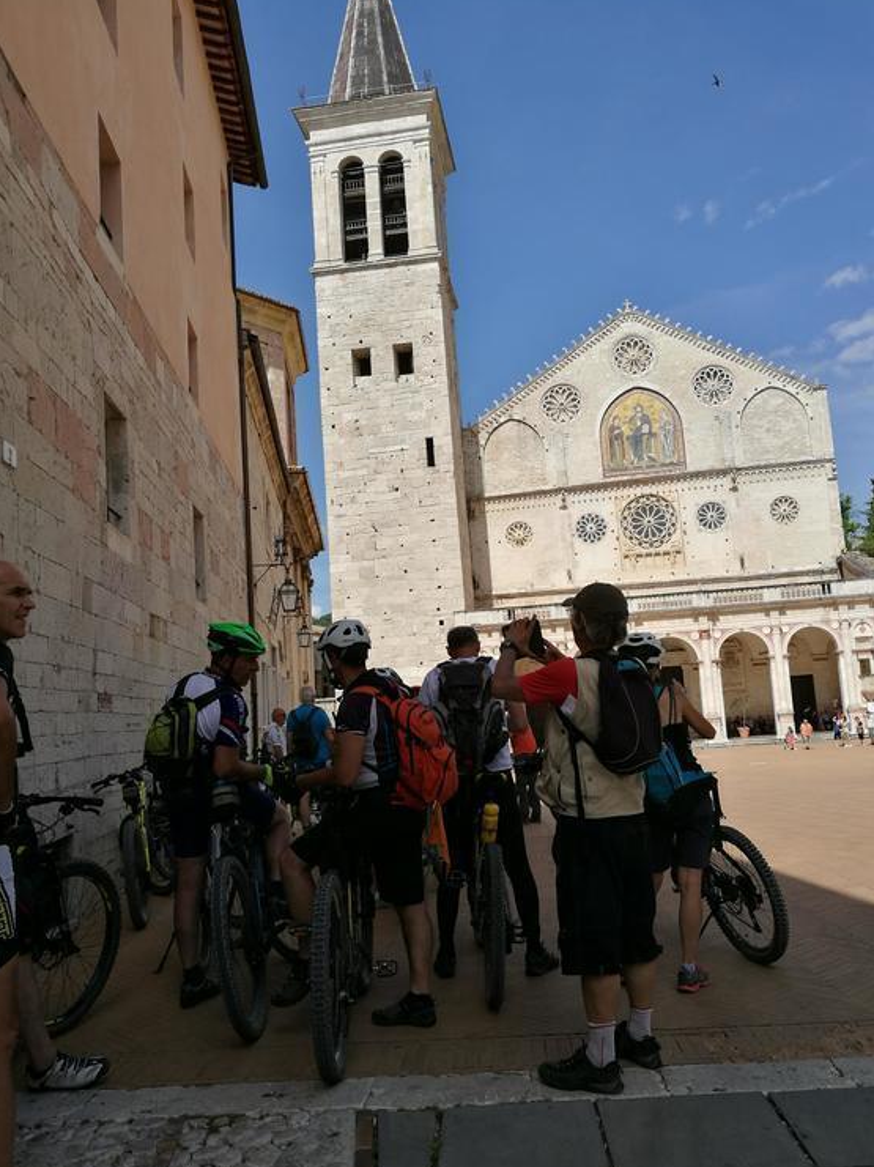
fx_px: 943
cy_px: 586
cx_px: 447
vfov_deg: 63.5
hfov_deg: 49.7
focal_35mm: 28
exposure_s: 1/1393
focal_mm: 4.5
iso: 50
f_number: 2.2
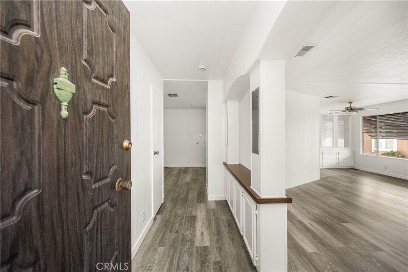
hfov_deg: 104.3
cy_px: 136
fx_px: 159
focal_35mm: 14
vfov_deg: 81.2
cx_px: 204
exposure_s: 1
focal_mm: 14
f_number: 5.6
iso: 100
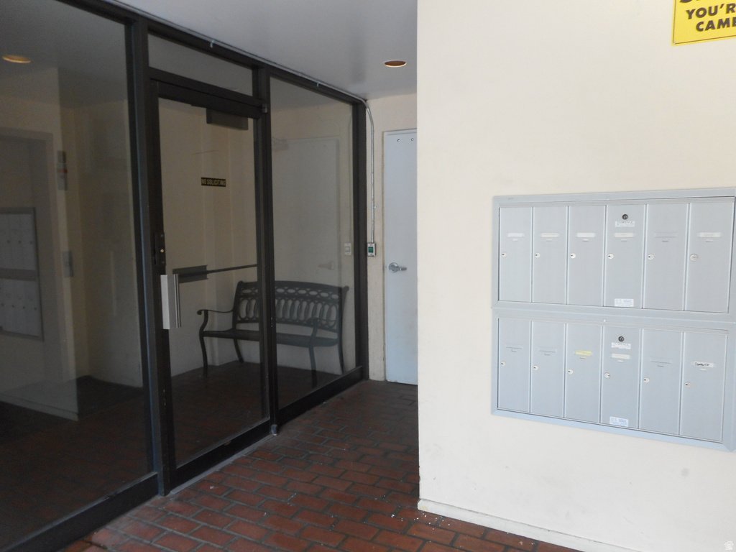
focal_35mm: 25
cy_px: 276
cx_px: 368
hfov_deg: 69.4
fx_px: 532
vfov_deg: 54.9
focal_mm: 4.5
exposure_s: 1/30
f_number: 3.7
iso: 160
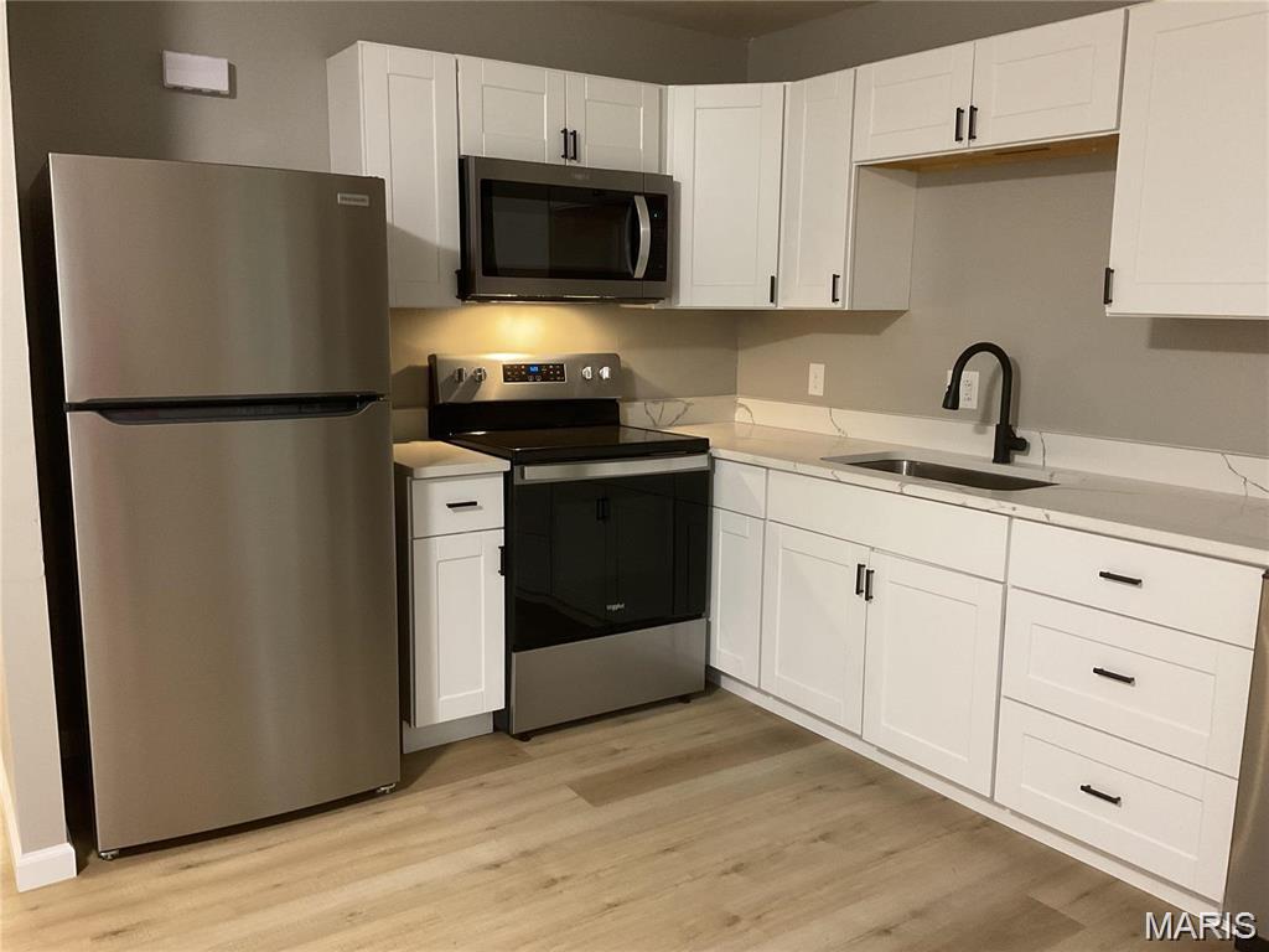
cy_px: 476
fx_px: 1063
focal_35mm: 29
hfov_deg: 61.7
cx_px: 634
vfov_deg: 48.2
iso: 250
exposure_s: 1/40
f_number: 1.8
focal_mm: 3
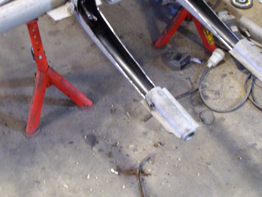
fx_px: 394
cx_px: 157
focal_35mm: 52
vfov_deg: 27.9
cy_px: 65
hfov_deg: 36.7
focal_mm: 6
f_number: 2.7
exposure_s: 1/6
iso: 320
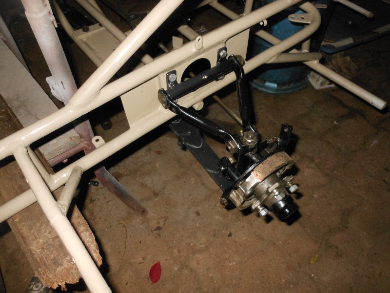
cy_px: 146
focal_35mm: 28
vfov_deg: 49.7
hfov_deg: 63.4
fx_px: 315
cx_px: 195
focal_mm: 5
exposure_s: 1/25
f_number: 3.7
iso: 400
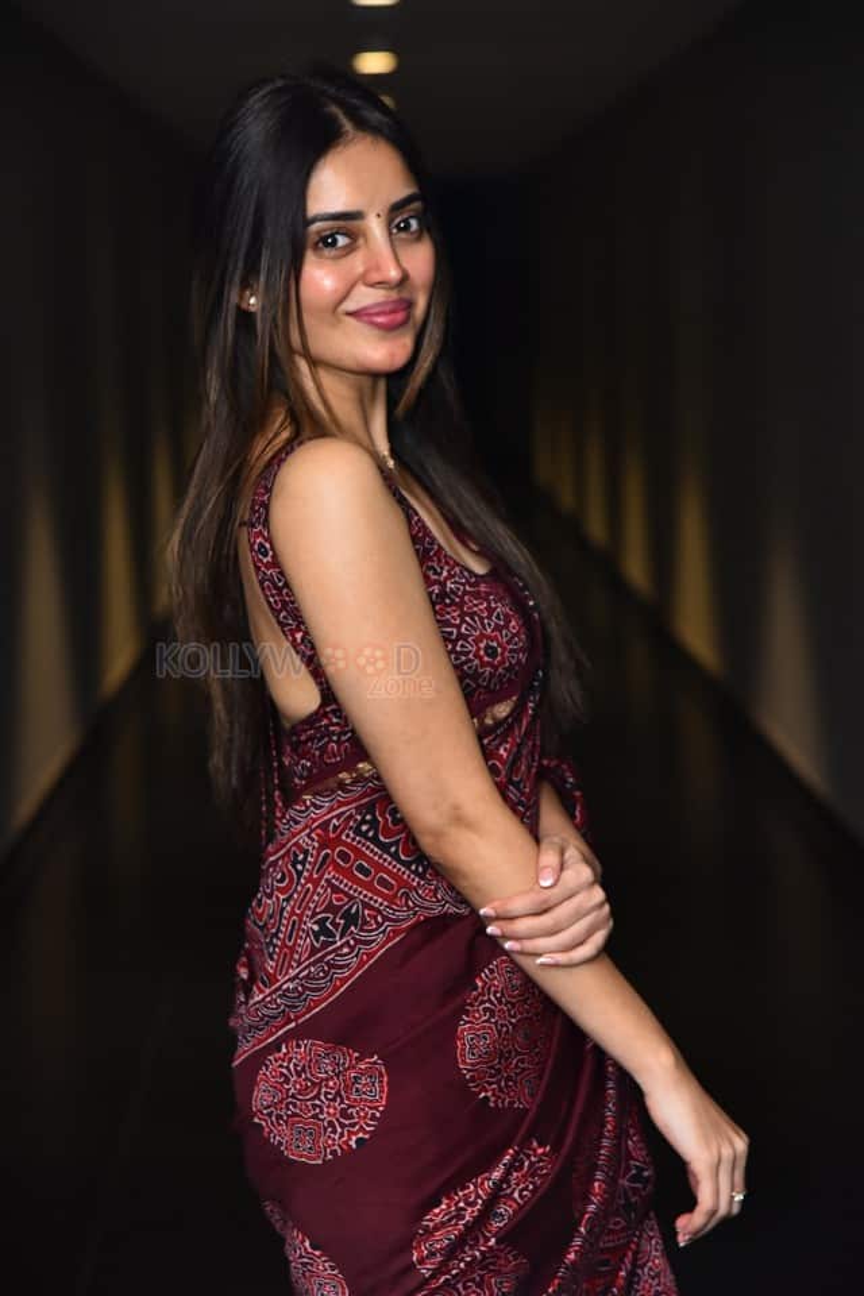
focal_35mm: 110
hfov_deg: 12.5
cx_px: 432
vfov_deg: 18.6
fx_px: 3960
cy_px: 648
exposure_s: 1/125
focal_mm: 110
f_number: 5
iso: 1600
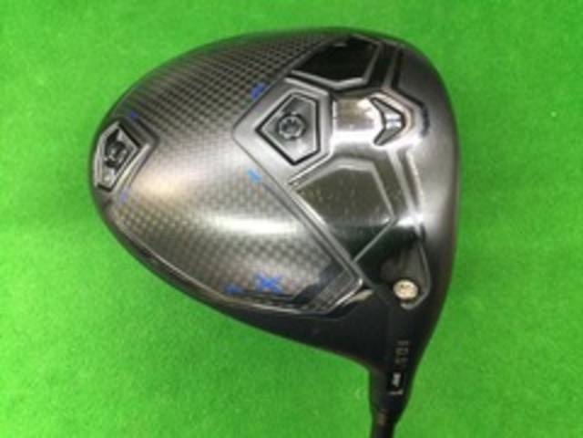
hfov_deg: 58.4
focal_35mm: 31
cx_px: 292
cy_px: 219
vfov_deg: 45.4
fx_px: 522
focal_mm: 3.3
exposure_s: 1/30
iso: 200
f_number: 2.4
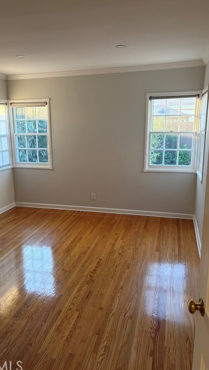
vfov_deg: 66.1
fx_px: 285
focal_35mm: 29
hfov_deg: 40.0
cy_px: 185
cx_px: 83
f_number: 1.6
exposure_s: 1/60
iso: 125
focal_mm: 5.96
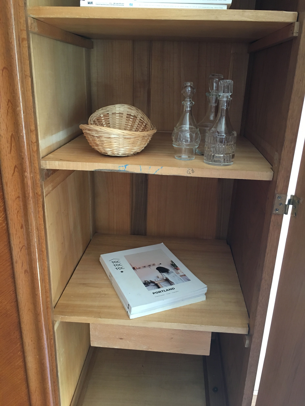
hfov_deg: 48.2
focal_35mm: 29
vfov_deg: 61.7
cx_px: 152
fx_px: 341
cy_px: 203
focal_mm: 4.15
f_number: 2.2
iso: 160
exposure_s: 1/33
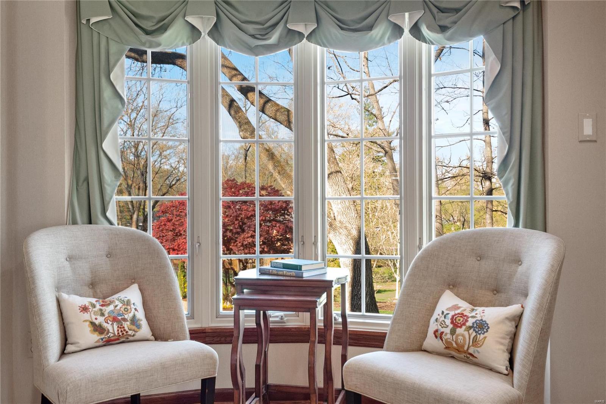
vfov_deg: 36.9
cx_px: 303
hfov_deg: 53.1
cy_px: 202
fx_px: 606
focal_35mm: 36
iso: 400
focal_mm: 18
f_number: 4
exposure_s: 1/25
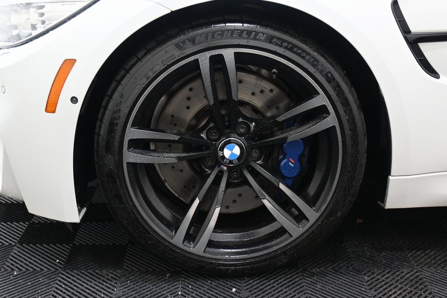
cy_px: 149
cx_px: 224
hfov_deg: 38.9
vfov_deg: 26.5
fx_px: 633
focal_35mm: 51
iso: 1600
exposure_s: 1/60
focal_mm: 34
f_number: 5
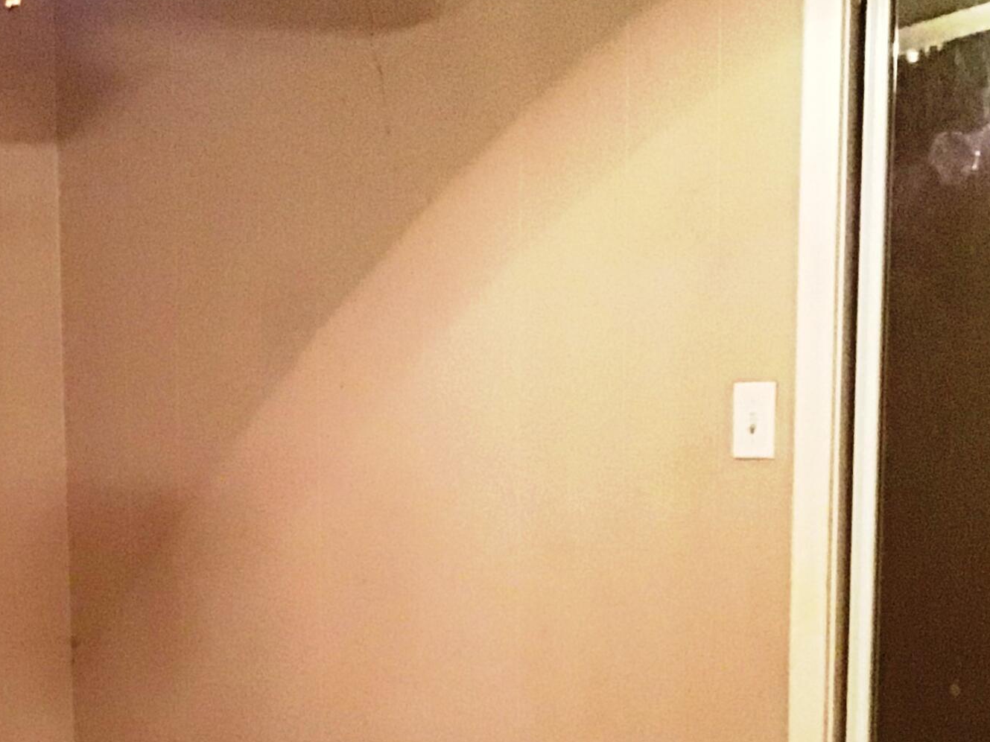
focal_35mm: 70
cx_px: -69
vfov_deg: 20.5
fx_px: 2001
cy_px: 690
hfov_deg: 25.9
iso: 400
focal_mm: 3.3
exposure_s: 1/15
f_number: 2.4
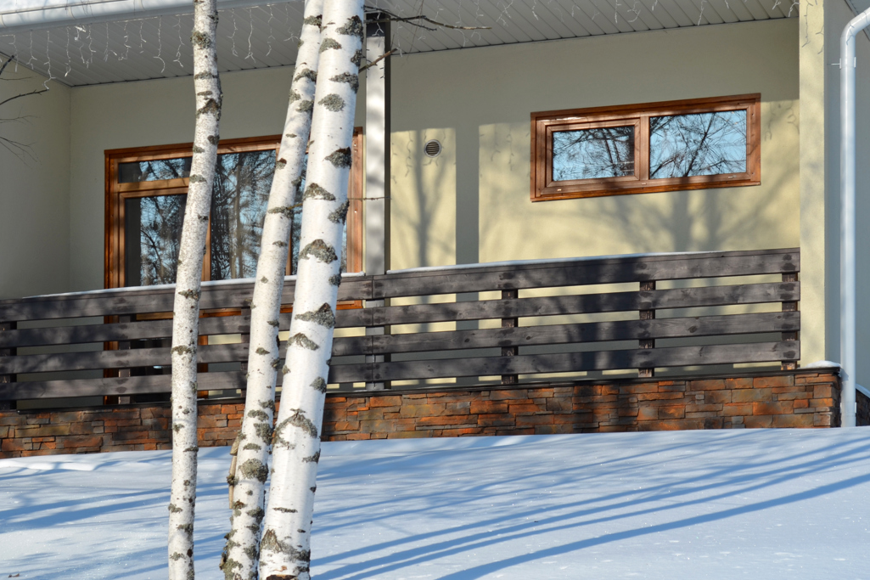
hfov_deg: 21.1
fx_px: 2334
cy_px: 261
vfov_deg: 14.2
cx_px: 416
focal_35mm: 97
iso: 100
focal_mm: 55
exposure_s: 1/320
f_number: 9
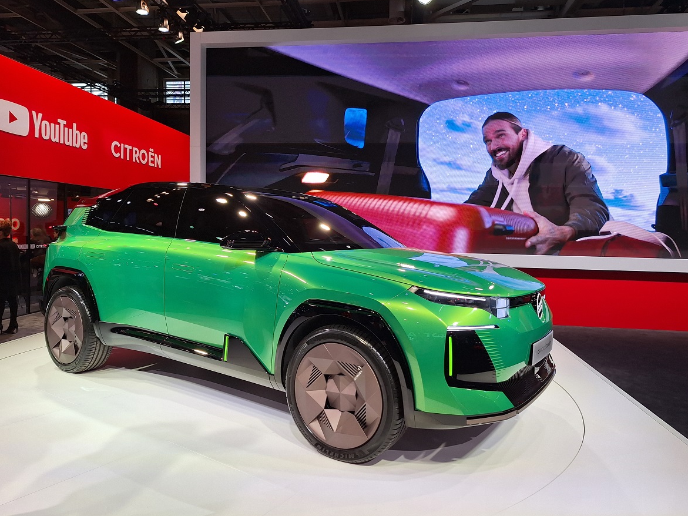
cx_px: 340
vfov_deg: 56.8
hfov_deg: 71.6
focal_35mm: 24
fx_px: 477
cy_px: 253
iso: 40
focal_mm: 5.54
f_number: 1.8
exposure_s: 1/259
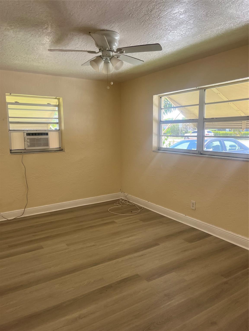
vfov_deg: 67.3
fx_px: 249
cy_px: 166
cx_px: 124
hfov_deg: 53.1
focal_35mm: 26
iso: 64
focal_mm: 5.1
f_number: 1.6
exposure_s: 1/166
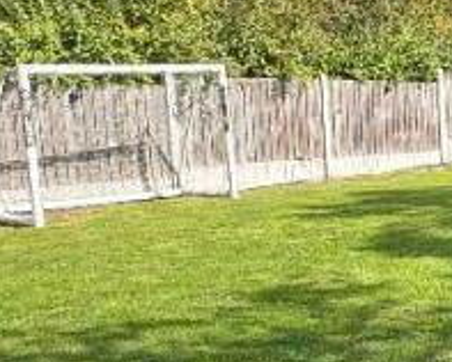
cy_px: 227
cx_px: 656
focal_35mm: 71
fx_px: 951
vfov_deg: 21.5
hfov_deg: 22.5
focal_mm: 2.22
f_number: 2.2
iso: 40
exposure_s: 1/495
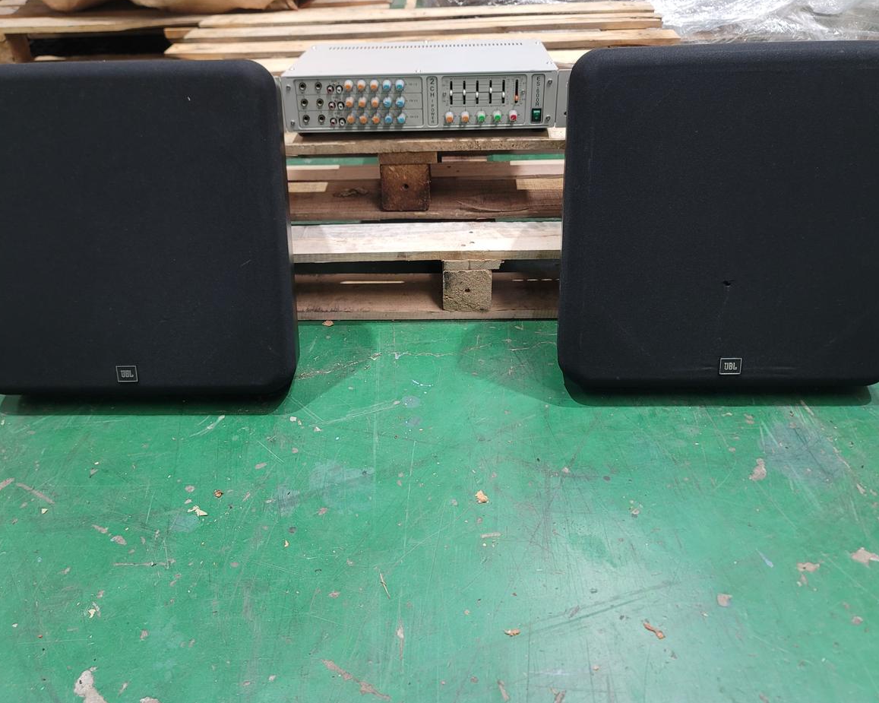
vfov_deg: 53.2
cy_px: 344
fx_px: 702
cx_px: 432
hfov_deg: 64.1
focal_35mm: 27
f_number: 1.8
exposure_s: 1/40
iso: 250
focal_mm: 7
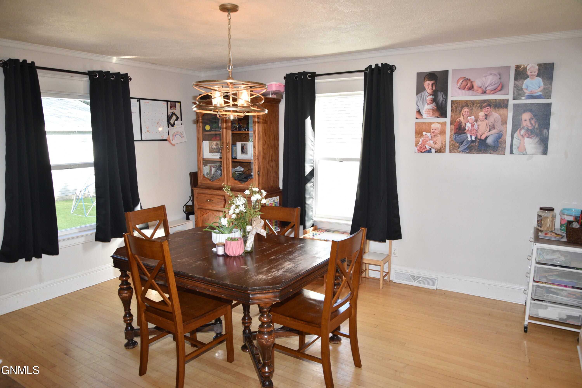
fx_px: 388
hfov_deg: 73.7
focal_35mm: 24
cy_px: 194
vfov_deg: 53.1
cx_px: 291
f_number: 7.1
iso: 1000
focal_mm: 24
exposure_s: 1/80
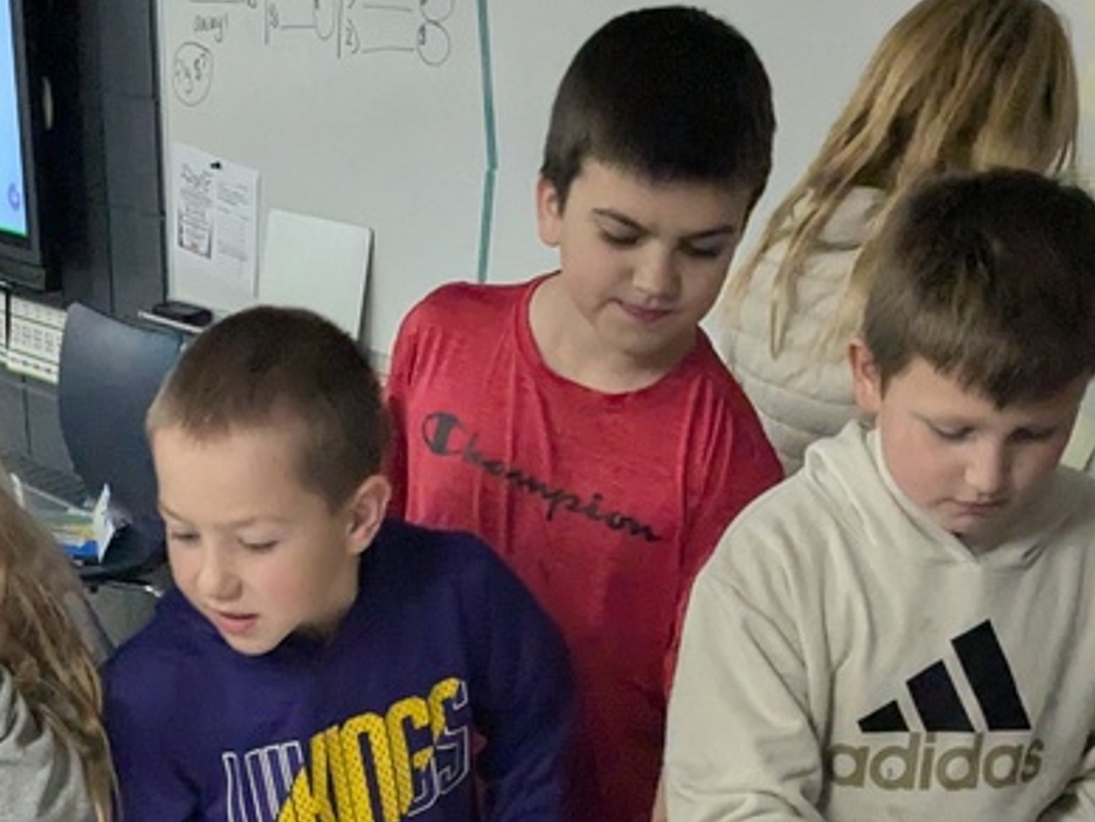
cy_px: 1064
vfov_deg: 19.2
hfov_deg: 27.1
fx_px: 2247
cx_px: 290
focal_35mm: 71
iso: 1339
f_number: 1.73
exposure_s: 1/120
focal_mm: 4.38
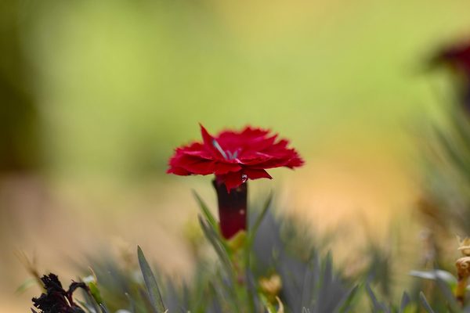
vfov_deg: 22.6
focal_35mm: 60
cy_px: 156
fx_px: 783
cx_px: 235
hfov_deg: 33.4
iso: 100
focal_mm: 60
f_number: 3.2
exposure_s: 1/400
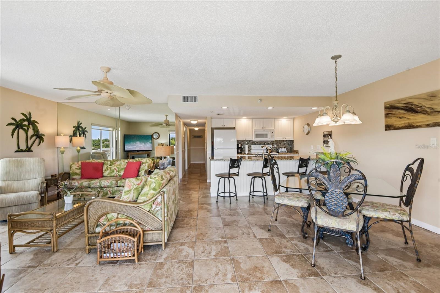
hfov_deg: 96.7
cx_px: 220
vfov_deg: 73.7
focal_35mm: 16
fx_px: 196
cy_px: 146
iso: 400
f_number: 8
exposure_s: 1/160
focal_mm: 16
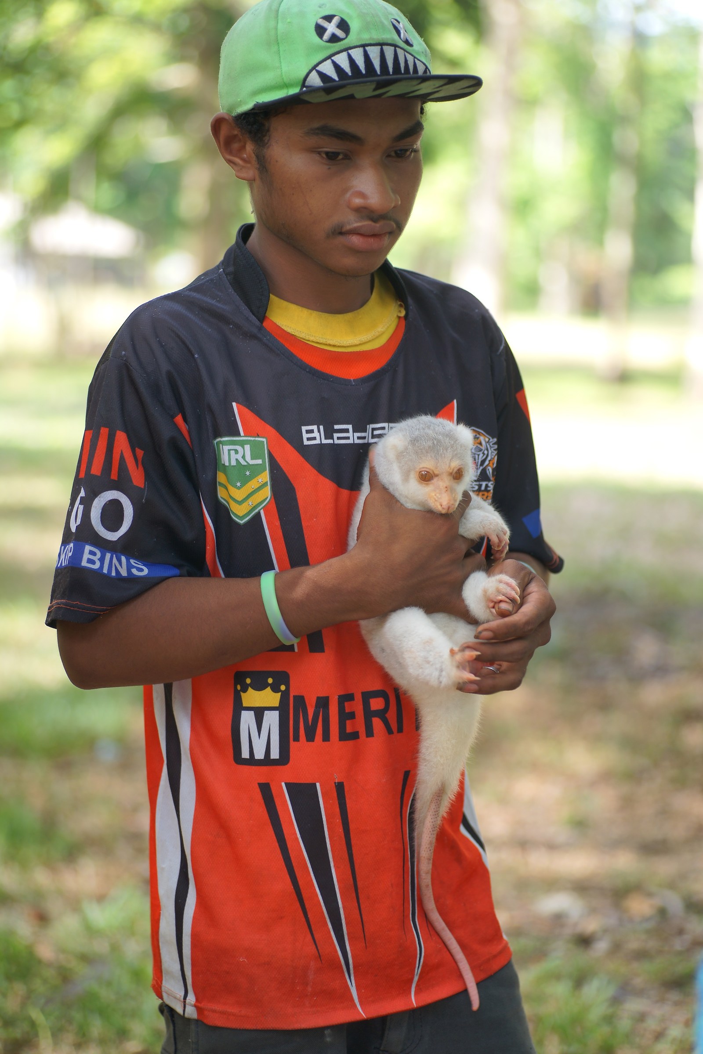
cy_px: 527
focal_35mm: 90
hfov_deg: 15.2
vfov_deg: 22.6
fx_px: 2636
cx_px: 352
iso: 100
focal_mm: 90
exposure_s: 1/125
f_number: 2.8
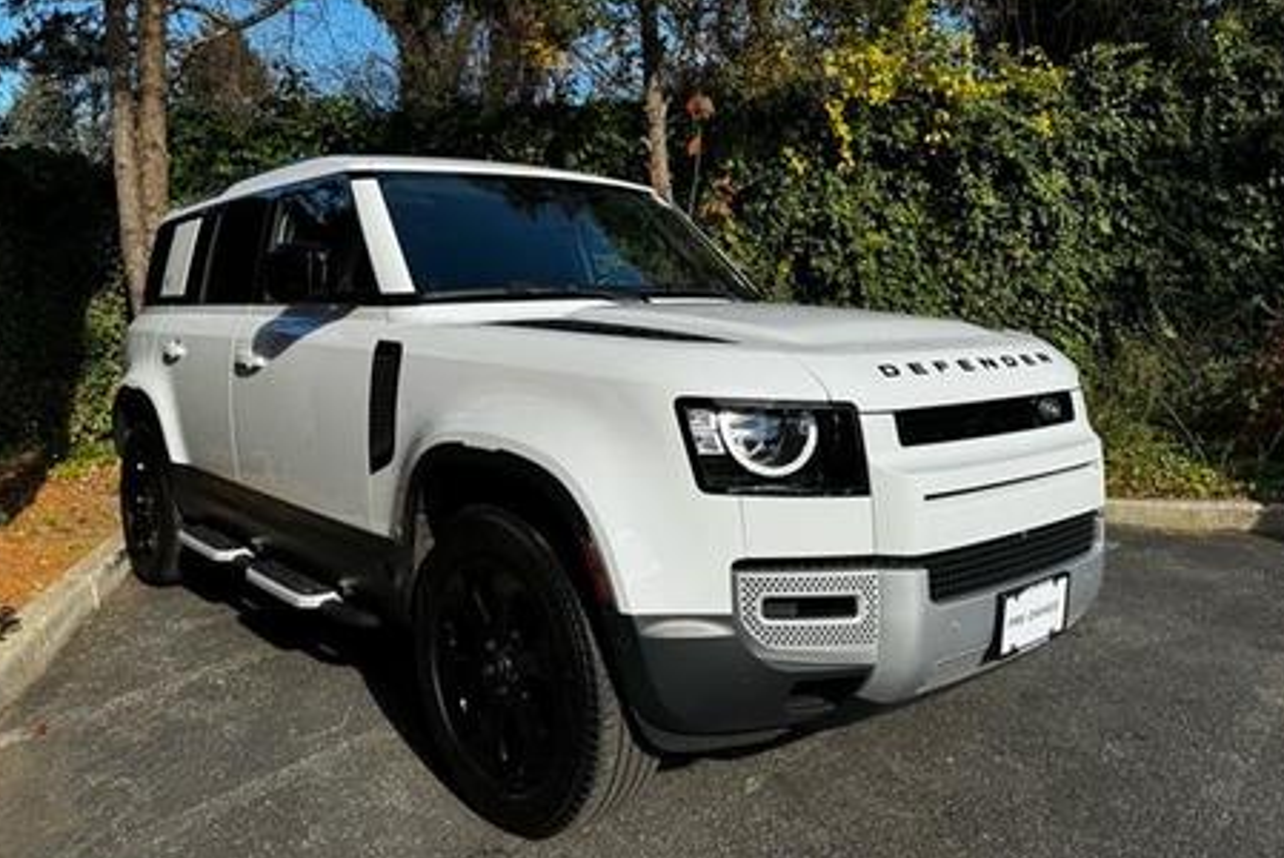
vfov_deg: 46.4
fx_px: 999
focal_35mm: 28
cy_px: 378
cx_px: 583
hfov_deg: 65.3
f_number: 1.78
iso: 80
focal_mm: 6.76
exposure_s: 1/2105
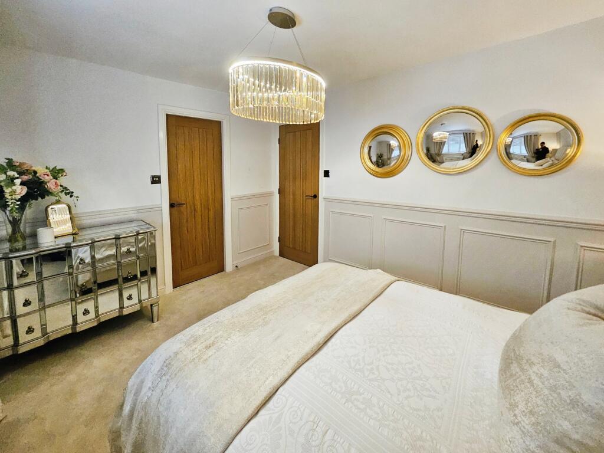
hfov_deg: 106.2
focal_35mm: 13
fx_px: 227
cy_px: 226
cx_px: 302
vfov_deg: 89.9
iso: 400
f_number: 2.2
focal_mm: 1.7
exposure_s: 1/50
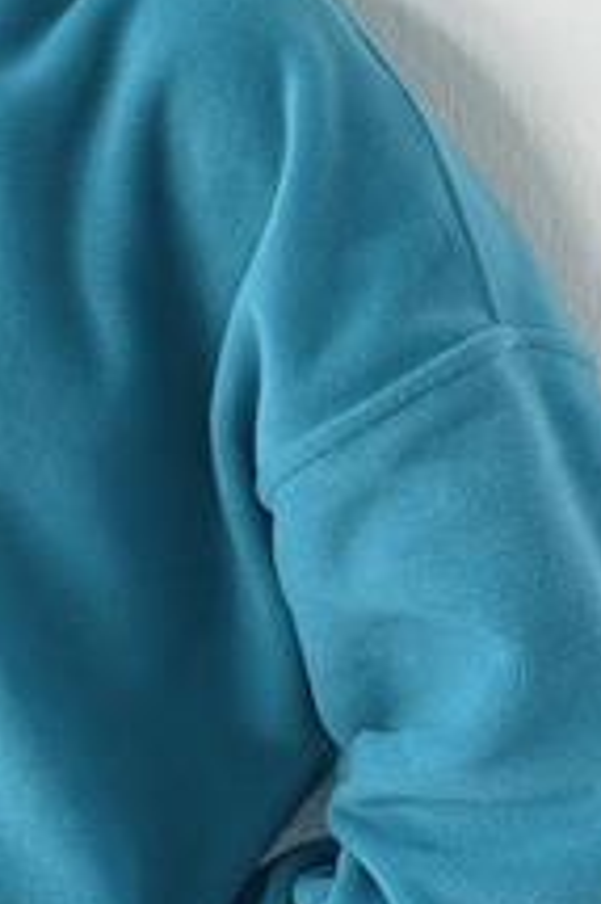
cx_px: -38
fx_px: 3110
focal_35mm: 124
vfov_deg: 16.4
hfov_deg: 10.9
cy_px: 128
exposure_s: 1/171
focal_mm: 6.76
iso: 80
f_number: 1.78
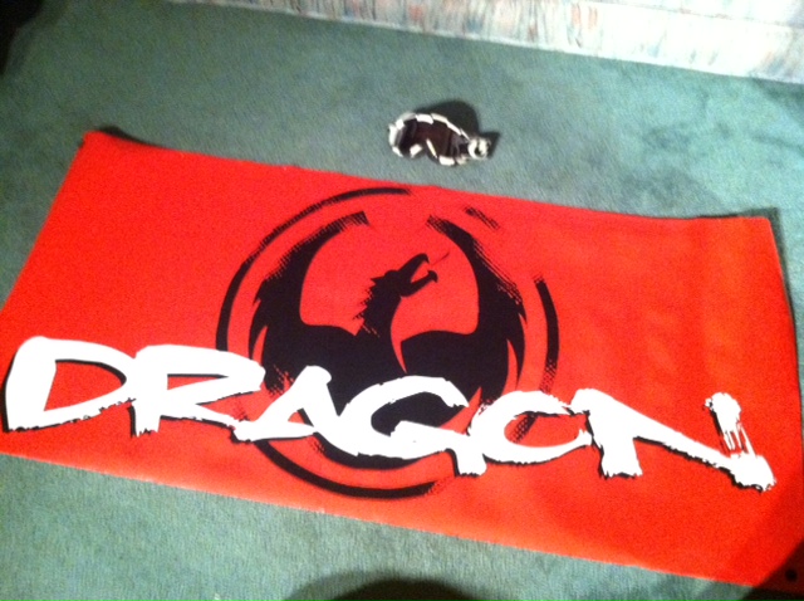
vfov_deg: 40.6
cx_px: 402
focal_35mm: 35
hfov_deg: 52.7
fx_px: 812
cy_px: 300
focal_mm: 3.85
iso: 800
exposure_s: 1/15
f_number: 2.8
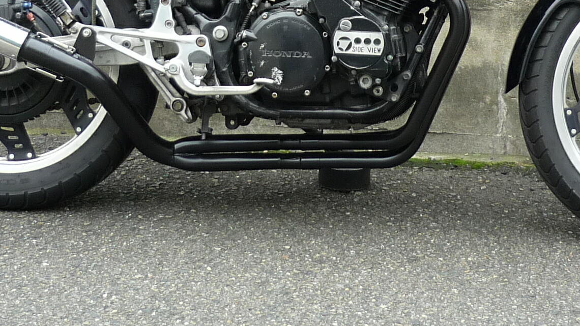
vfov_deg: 12.8
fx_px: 1415
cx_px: 333
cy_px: -64
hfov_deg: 23.1
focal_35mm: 92
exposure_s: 1/125
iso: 100
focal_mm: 5.5
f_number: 2.8
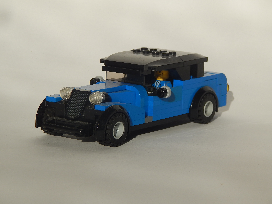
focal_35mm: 132
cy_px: 102
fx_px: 1037
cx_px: 136
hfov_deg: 14.9
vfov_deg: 11.2
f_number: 9.6
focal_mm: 23.4
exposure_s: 1/400
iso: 125
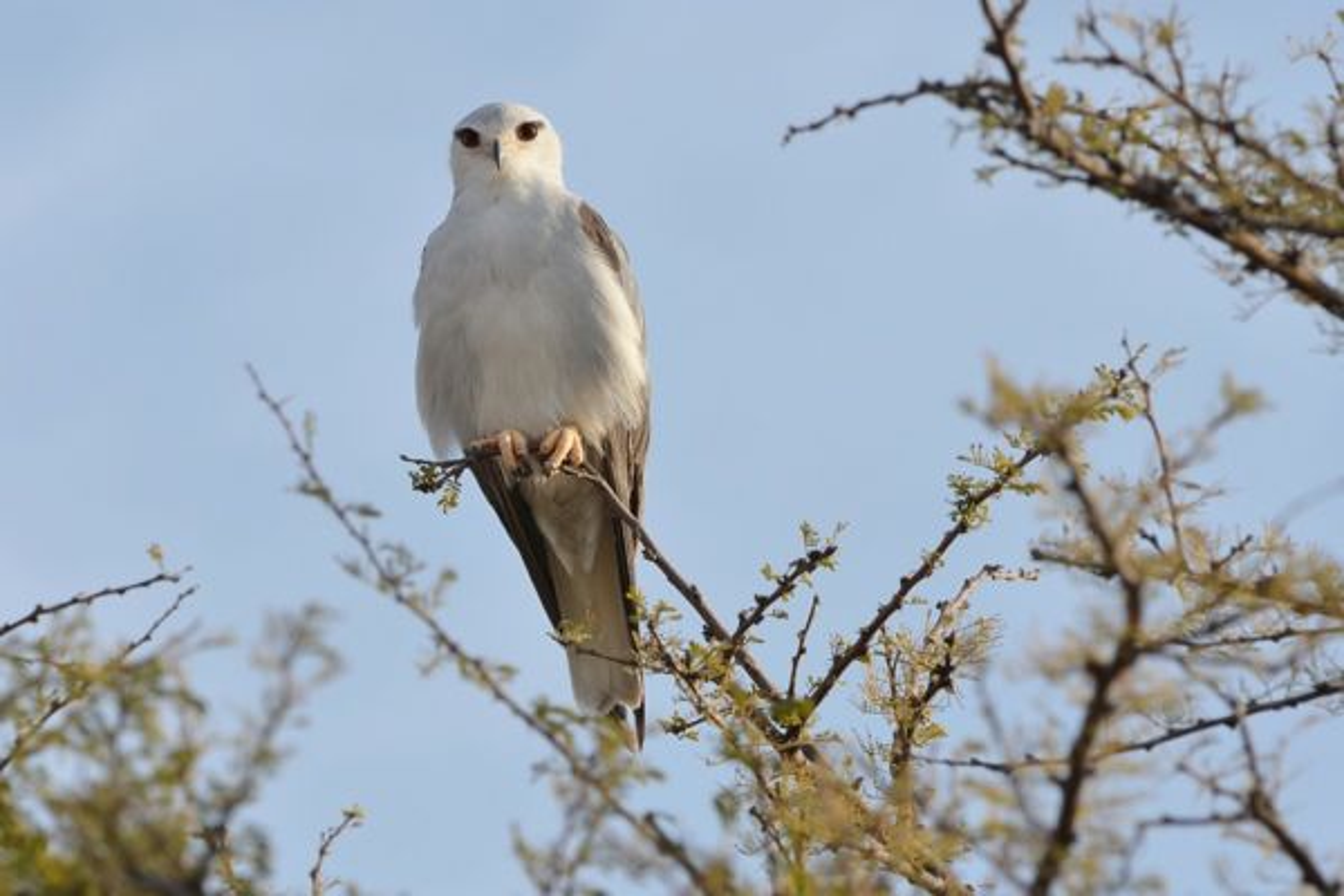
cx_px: 672
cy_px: 448
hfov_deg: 6.9
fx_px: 11199
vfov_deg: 4.6
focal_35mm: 300
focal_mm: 200
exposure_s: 1/640
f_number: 7.1
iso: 200
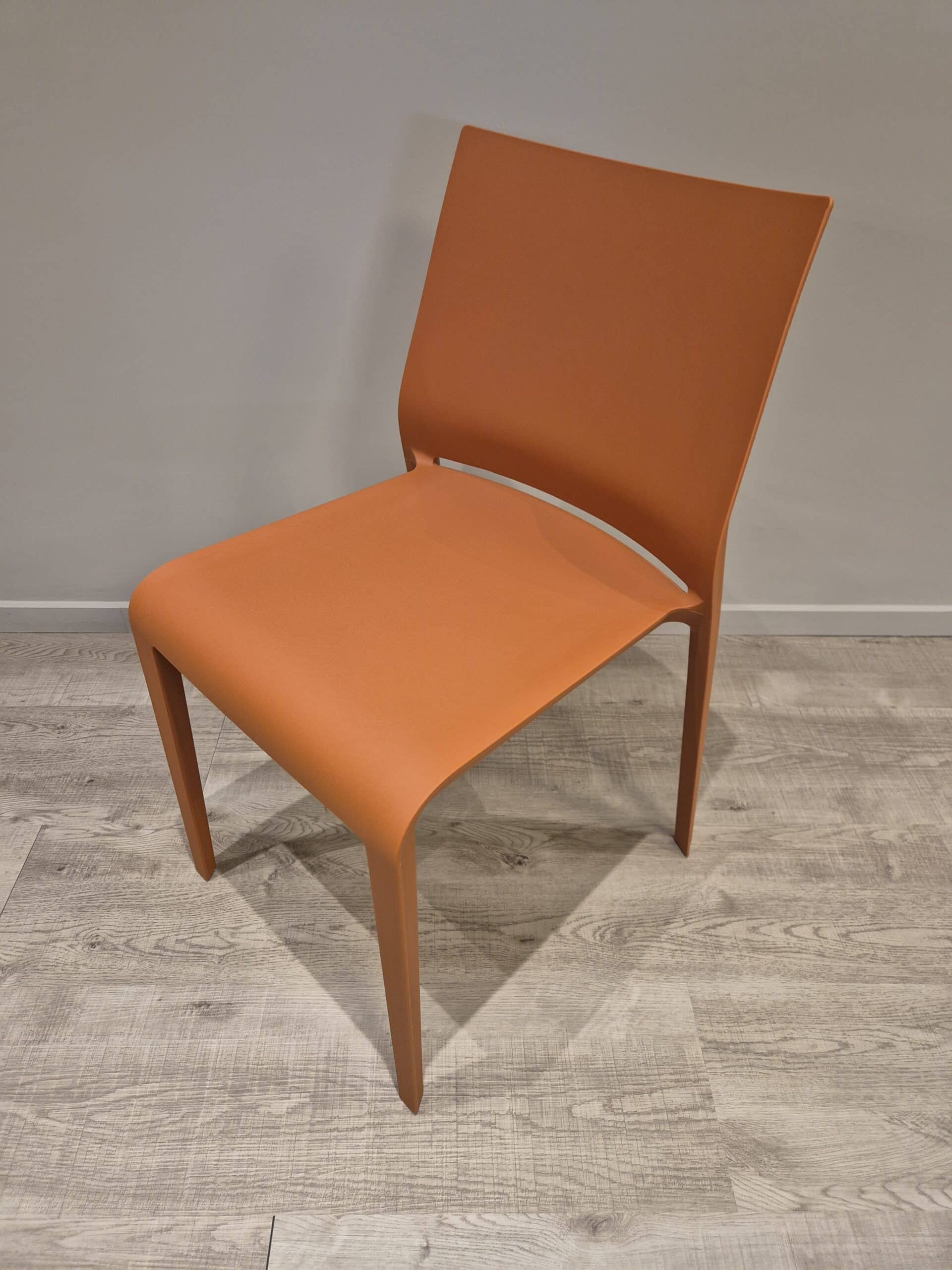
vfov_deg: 73.9
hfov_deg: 58.9
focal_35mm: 23
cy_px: 635
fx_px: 843
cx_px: 476
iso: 320
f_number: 1.8
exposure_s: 1/100
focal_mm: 5.4
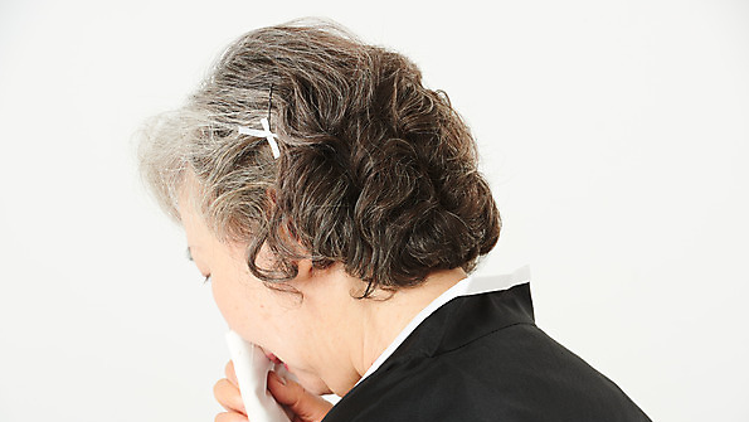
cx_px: 373
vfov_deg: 5.8
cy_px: 247
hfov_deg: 10.2
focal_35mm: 211
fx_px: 4192
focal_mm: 200
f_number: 11
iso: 100
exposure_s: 1/125
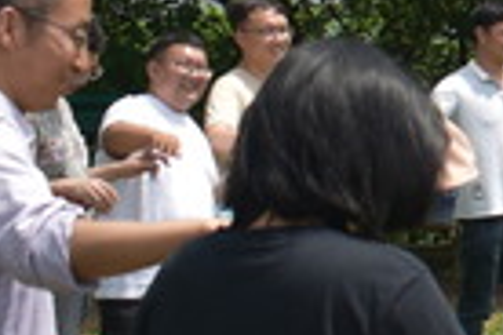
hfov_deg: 9.3
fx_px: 2738
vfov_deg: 6.9
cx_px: 1232
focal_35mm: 196
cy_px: -104
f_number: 3.5
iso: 100
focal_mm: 18
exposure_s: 1/800
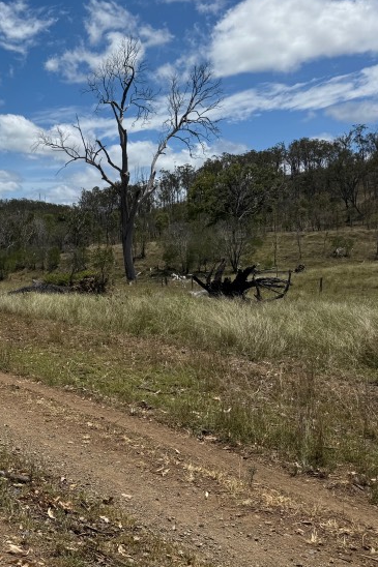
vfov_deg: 47.4
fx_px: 646
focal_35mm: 41
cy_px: 287
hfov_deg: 28.7
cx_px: -65
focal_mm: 6.76
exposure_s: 1/9009
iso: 80
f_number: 1.78
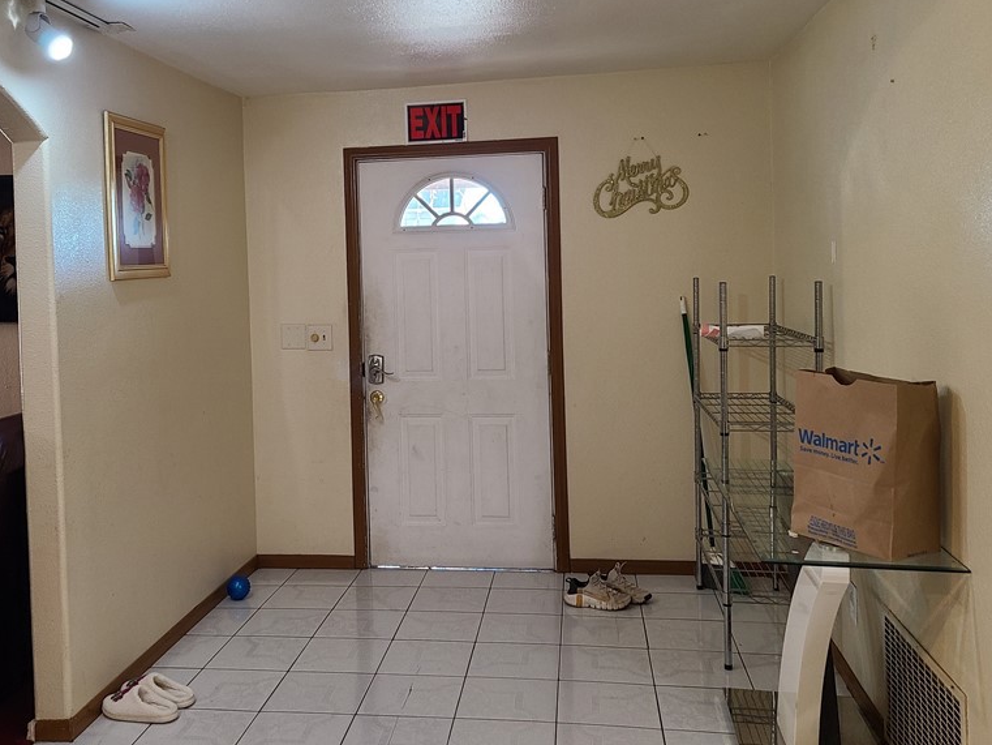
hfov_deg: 52.5
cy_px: 275
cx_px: 430
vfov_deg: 40.4
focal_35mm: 35
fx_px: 1003
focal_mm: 5.4
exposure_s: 1/60
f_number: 1.8
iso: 200
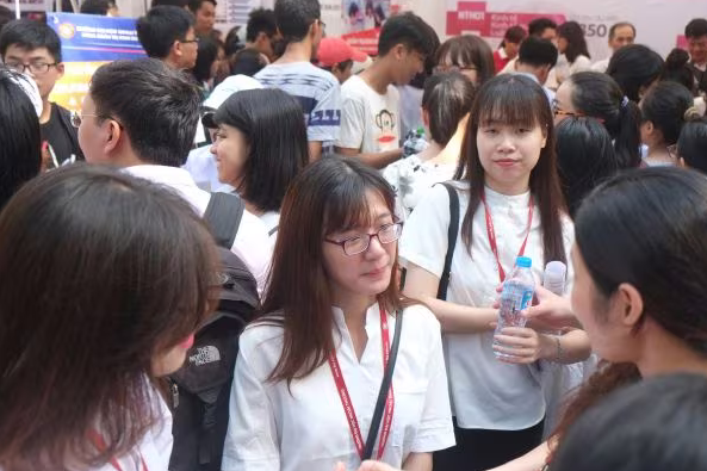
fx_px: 805
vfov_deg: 32.6
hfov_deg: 47.4
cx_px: 379
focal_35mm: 41
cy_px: 221
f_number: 3.6
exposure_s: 1/180
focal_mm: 25.4
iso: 200
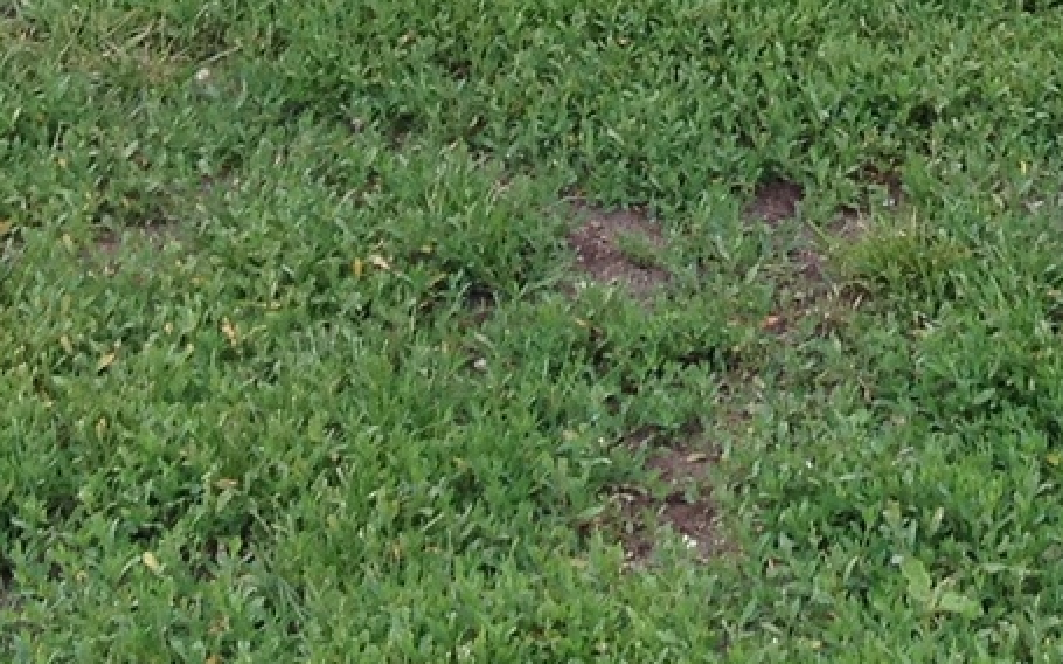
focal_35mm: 167
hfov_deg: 12.5
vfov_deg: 7.4
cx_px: 935
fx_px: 4836
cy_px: -921
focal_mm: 4.28
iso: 50
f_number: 2.4
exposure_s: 1/375
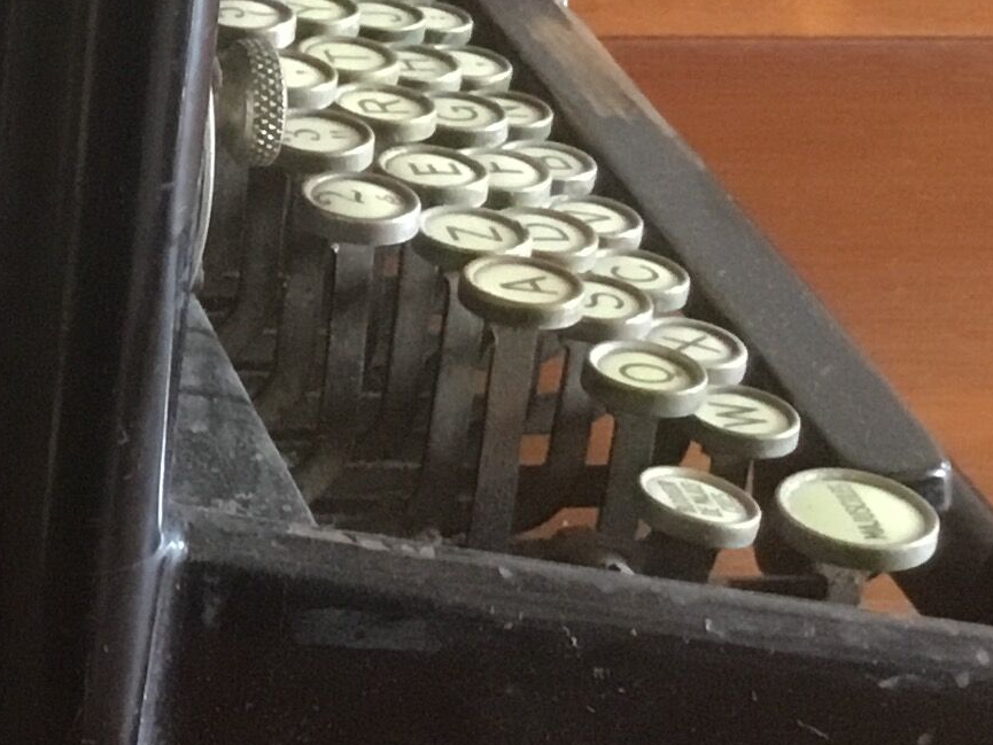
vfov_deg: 12.5
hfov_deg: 15.1
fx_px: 3357
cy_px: -21
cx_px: -653
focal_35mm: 117
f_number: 2.4
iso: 200
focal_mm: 3.3
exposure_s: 1/20
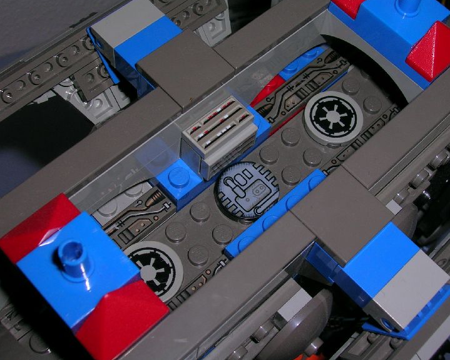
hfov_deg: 33.6
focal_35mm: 56
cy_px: 180
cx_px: 243
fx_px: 746
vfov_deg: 27.1
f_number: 5.5
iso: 50
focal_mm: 8
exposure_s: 1/60.1
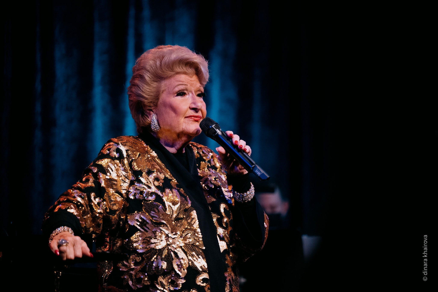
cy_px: 146
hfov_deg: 11.7
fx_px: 2129
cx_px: 219
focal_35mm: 175
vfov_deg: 7.8
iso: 1000
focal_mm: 175
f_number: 2.8
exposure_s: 1/320
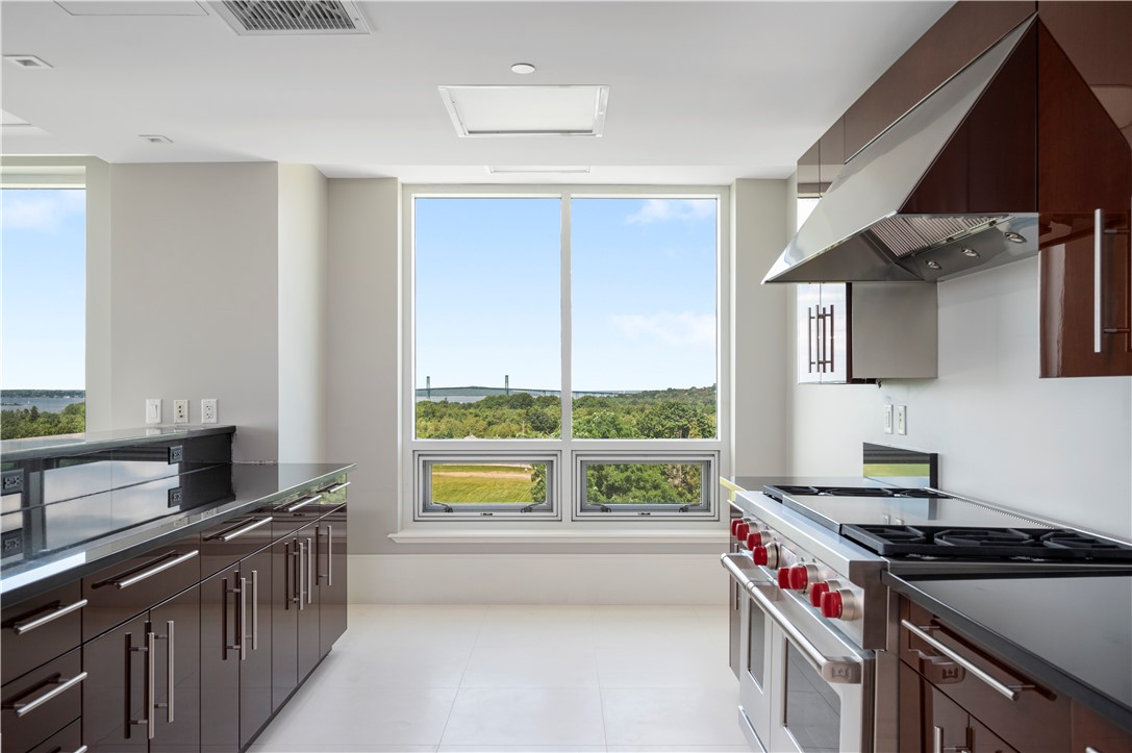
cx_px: 566
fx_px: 785
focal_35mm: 25
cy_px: 376
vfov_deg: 51.2
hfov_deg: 71.6
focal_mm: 25
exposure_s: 1/160
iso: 640
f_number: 7.1
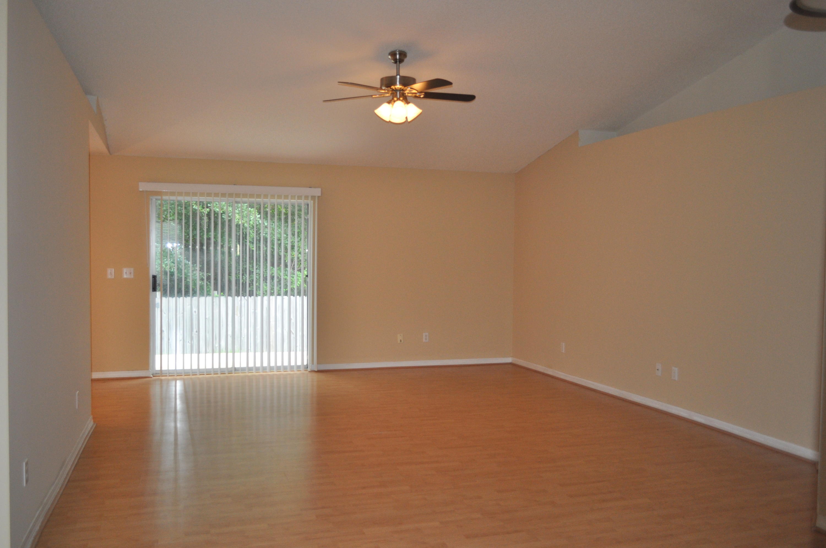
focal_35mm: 33
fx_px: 756
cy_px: 274
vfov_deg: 39.9
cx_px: 413
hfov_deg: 57.3
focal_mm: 22
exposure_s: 1/125
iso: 560
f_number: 3.8
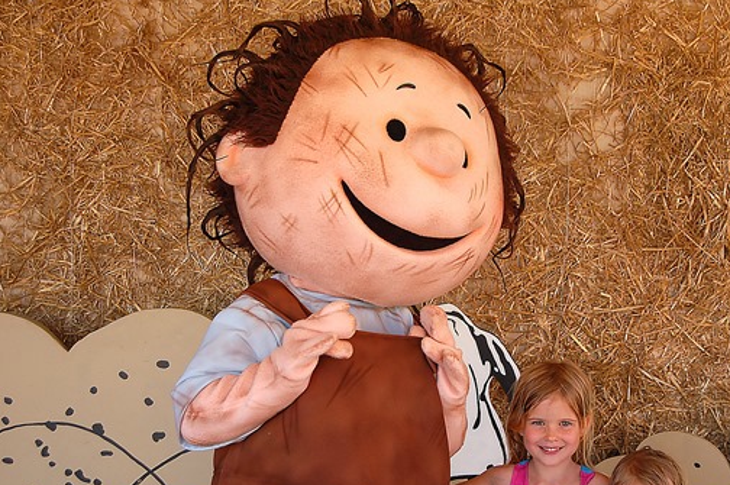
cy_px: 301
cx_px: 393
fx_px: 1621
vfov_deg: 17.0
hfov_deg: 25.4
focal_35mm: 80
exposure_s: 1/125
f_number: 5.6
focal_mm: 42
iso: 220
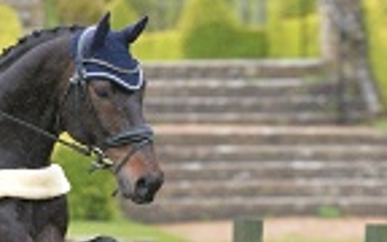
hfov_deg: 2.5
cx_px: -59
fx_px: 8975
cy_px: 281
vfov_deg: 1.5
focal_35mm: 851
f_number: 5
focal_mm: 200
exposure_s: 1/1250
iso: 1400
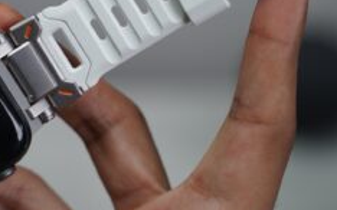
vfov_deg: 11.1
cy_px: 45
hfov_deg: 17.7
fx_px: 1074
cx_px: 76
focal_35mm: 117
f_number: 4
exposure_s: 1/90
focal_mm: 67
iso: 400
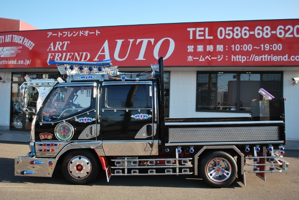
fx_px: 274
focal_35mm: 33
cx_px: 150
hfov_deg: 57.2
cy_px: 100
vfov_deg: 40.0
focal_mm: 22
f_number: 4
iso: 200
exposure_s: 1/500
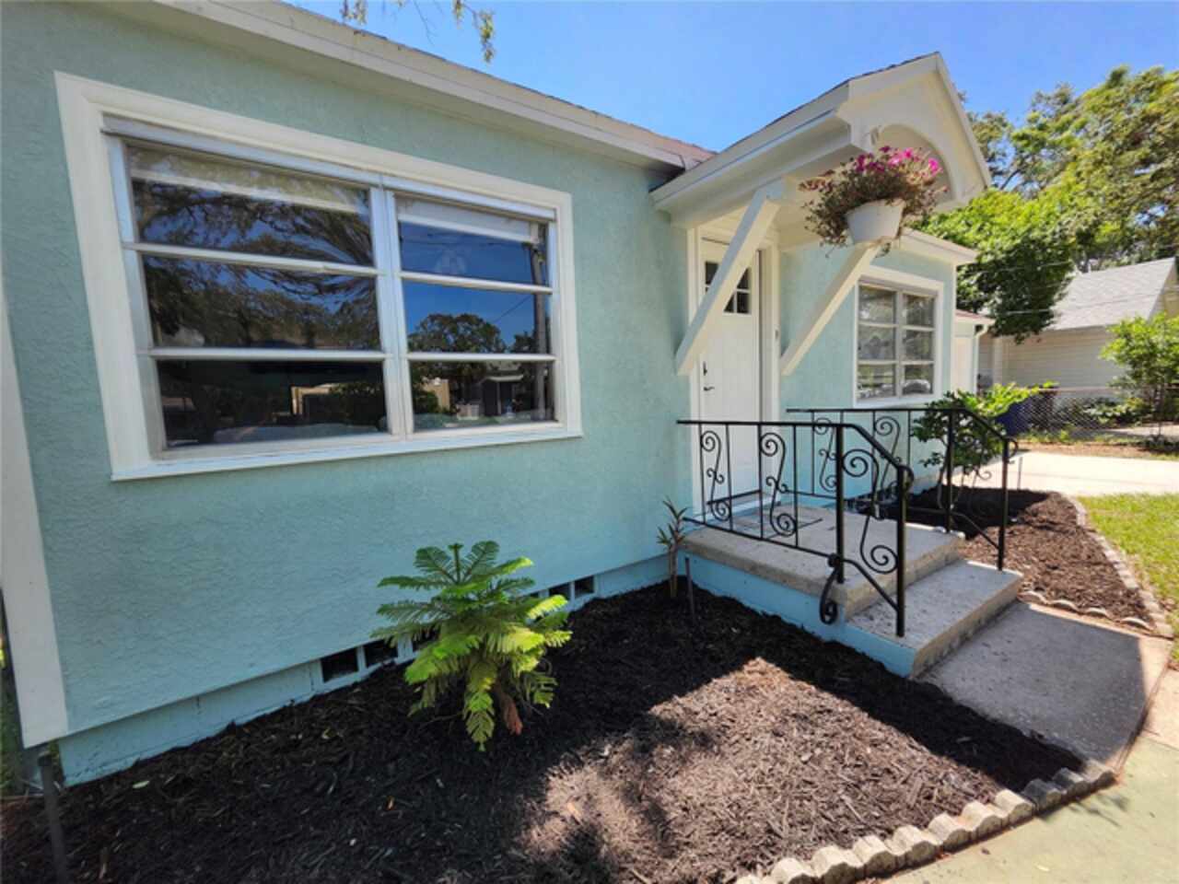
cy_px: 442
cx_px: 590
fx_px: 443
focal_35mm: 13
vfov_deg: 89.9
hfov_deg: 106.2
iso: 40
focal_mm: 1.74
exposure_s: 1/659
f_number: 2.2
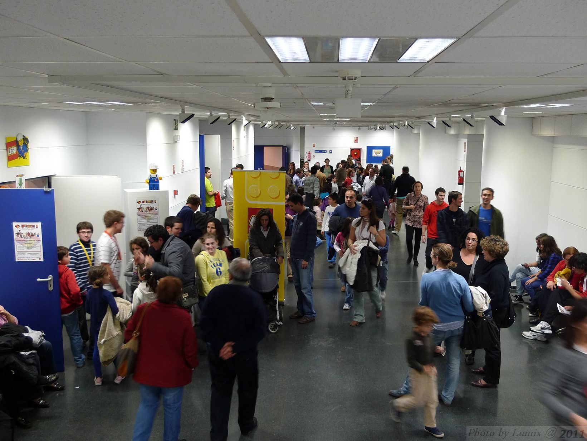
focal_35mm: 32
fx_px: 543
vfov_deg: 44.2
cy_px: 220
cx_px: 294
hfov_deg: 56.8
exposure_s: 1/20
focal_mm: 6.8
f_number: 2.2
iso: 200
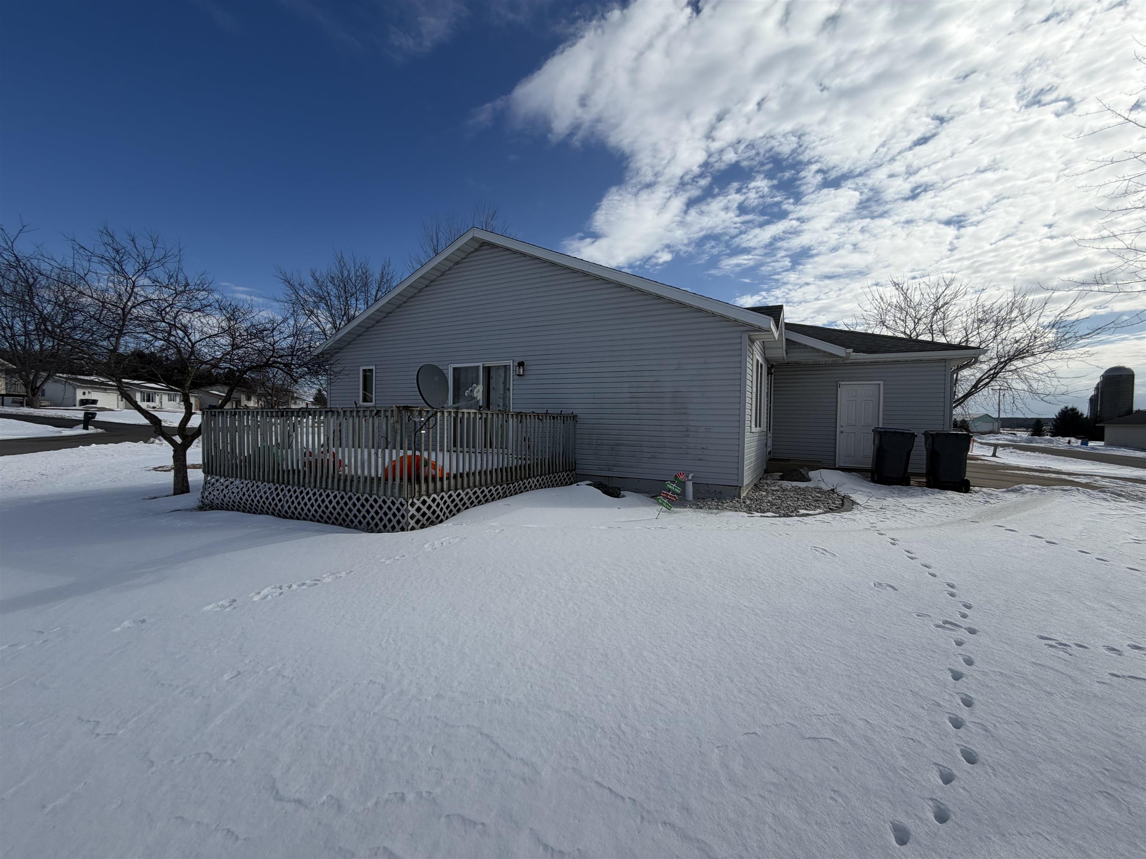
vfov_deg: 85.7
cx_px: 573
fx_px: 463
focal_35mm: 14
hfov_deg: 102.1
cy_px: 430
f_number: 2.2
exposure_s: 1/1901
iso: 20
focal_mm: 2.22
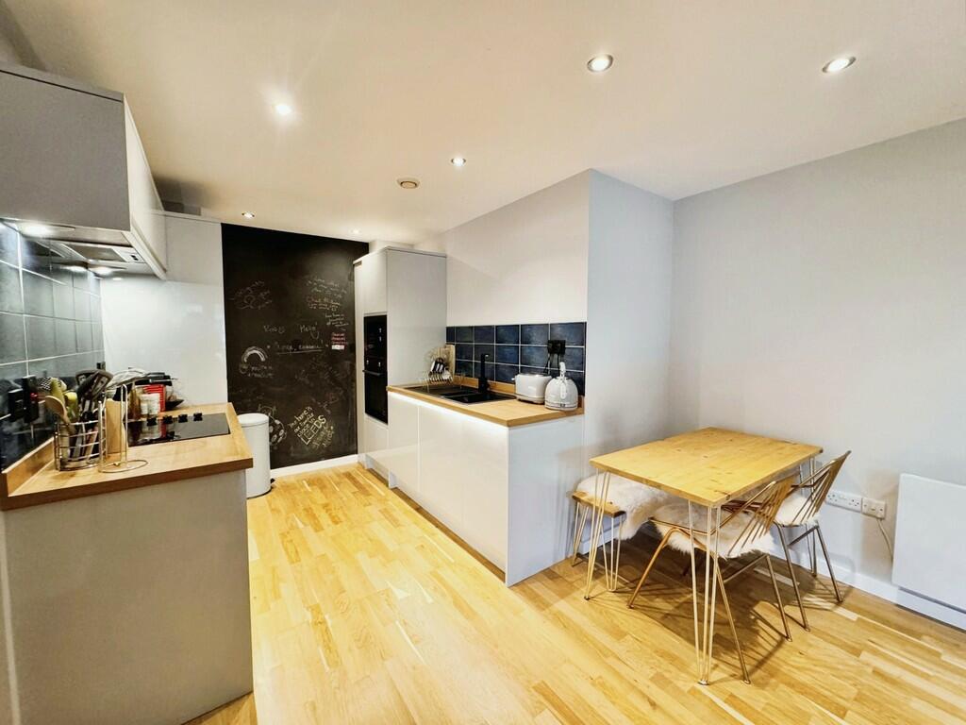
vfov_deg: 85.7
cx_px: 483
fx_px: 391
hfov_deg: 102.1
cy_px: 362
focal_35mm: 14
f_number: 2.2
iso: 320
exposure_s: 1/50
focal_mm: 2.22
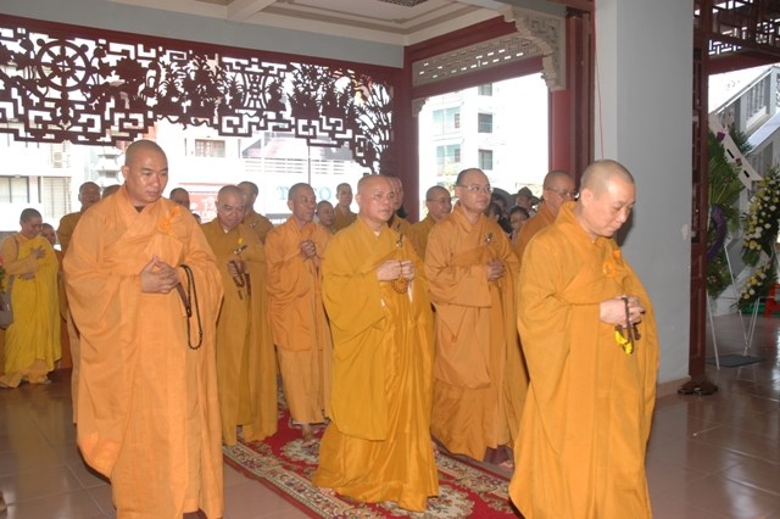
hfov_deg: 57.2
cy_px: 260
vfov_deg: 39.9
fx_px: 715
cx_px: 390
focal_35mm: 33
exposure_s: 1/100
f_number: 5
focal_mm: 22
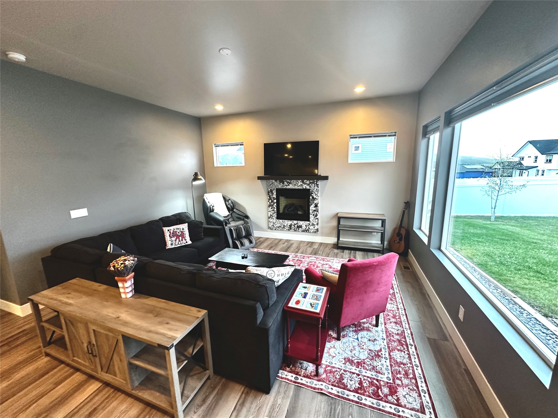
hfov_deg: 102.1
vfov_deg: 85.7
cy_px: 209
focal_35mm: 14
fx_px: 226
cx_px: 279
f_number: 2.2
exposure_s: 1/60
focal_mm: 2.22
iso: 320
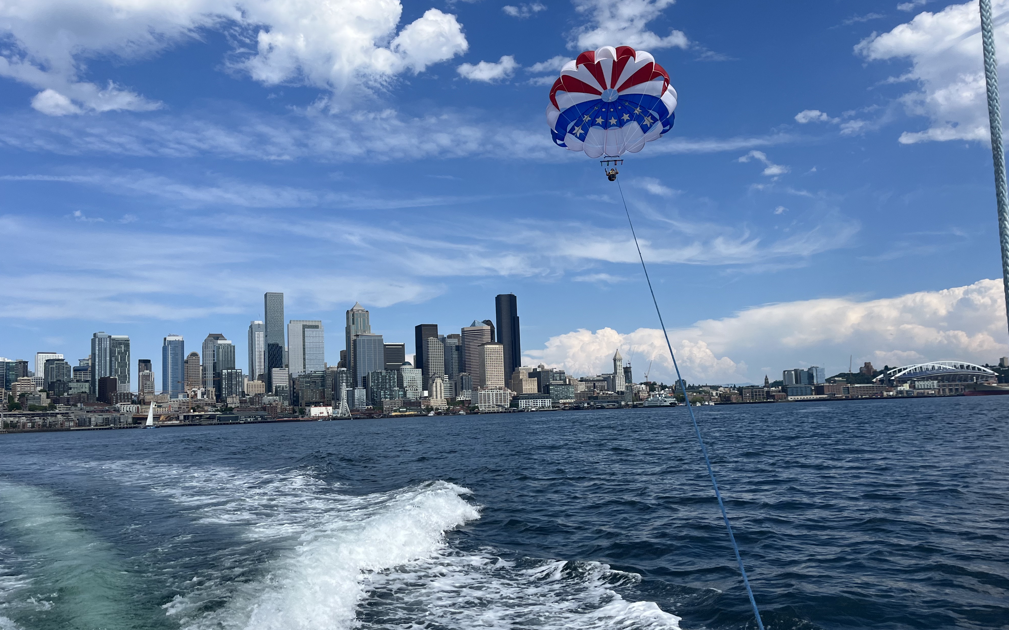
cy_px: 343
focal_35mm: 28
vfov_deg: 44.5
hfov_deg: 66.5
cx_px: 510
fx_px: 770
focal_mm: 5.1
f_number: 1.6
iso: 50
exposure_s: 1/5556
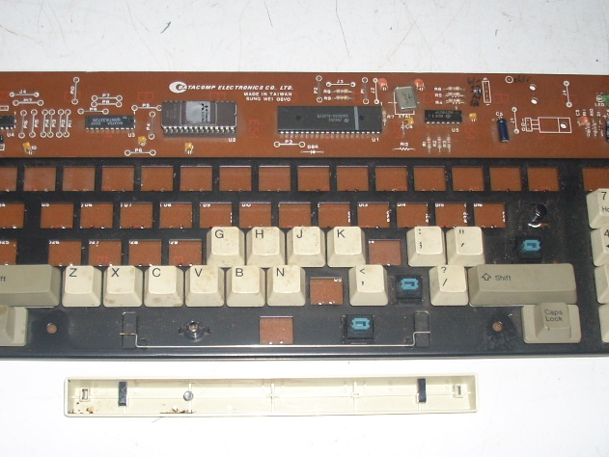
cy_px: 231
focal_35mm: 60
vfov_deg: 24.4
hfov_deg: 32.2
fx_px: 1056
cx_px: 306
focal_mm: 6.2
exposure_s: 1/60
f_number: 2.8
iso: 64
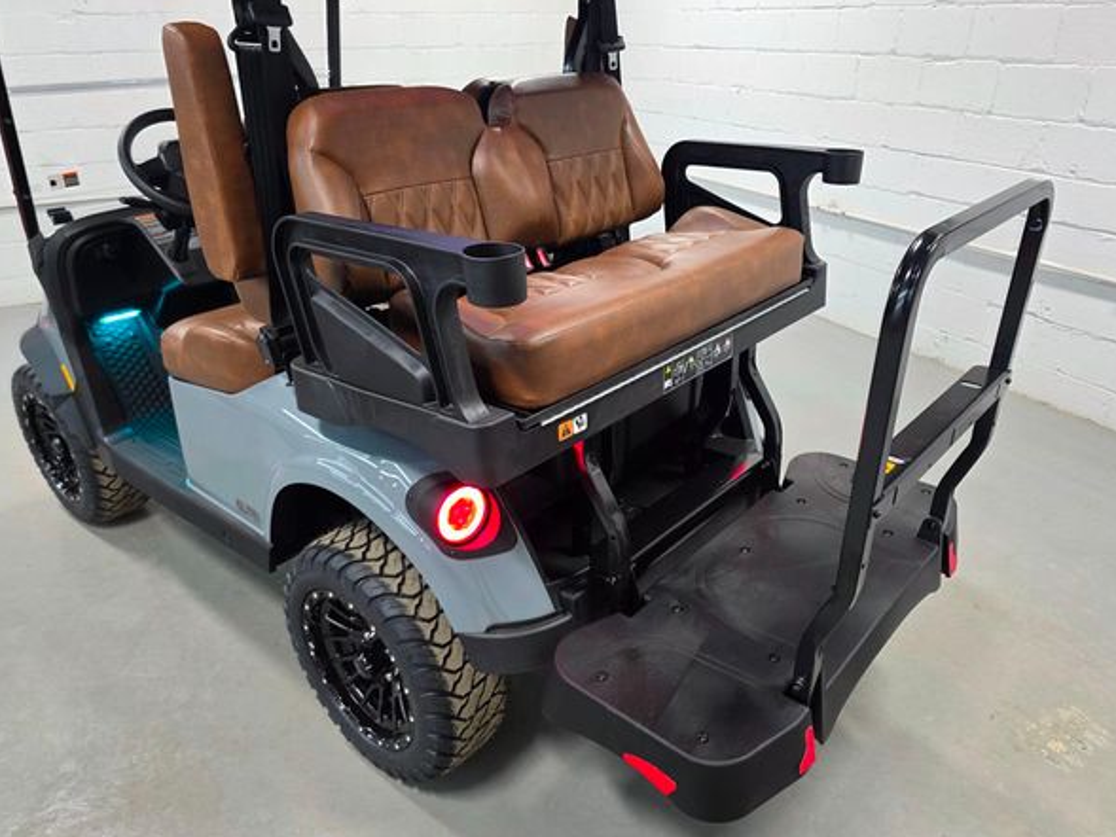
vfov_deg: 54.8
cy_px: 449
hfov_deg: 69.3
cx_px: 587
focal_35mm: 25
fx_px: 806
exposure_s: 1/120
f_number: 1.7
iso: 160
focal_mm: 6.3
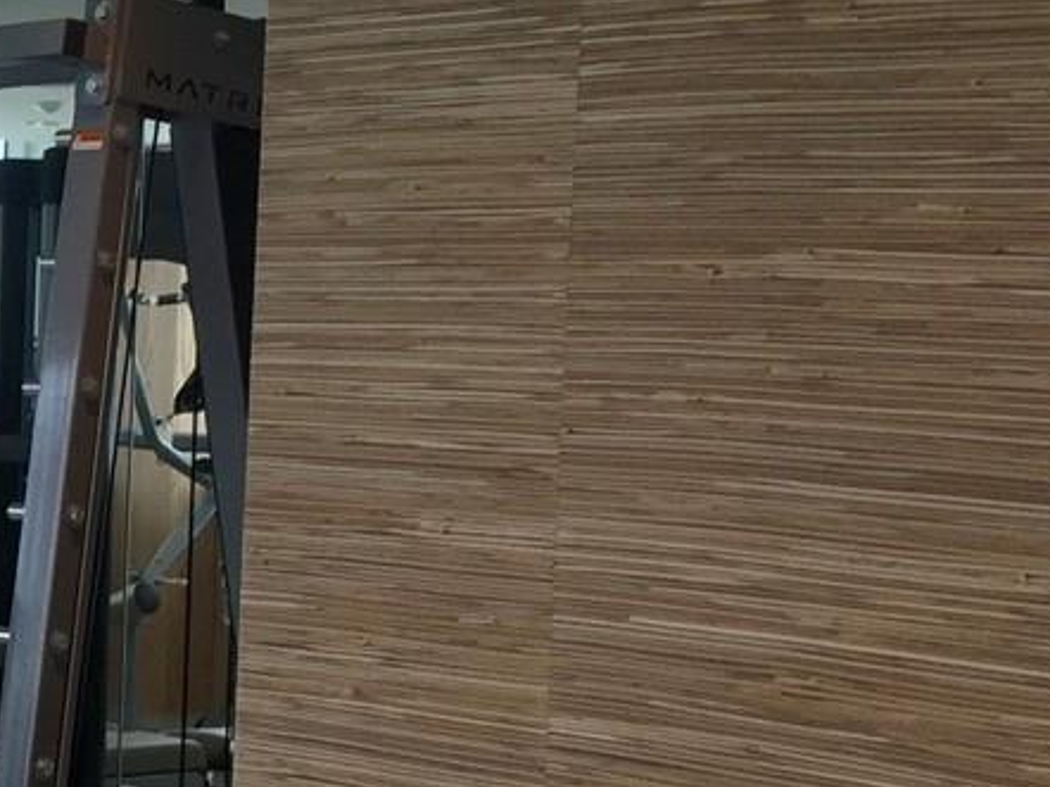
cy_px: 587
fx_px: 3183
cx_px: -682
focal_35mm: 105
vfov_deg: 14.0
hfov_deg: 16.5
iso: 40
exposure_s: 1/60
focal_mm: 4.15
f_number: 2.2
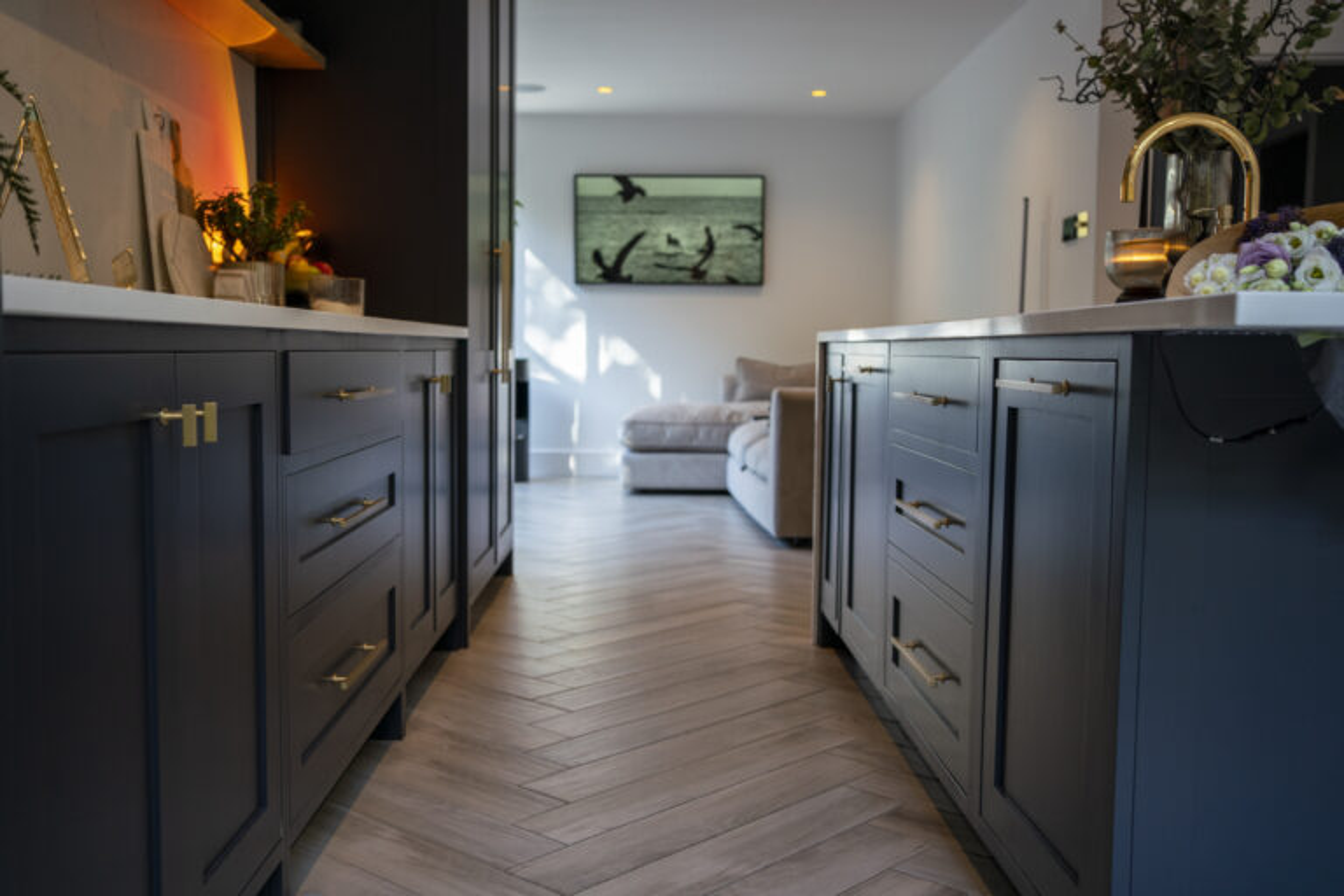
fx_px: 1307
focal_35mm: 35
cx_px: 672
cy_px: 448
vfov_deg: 37.9
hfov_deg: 54.4
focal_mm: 35
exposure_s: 1/100
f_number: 4
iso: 800
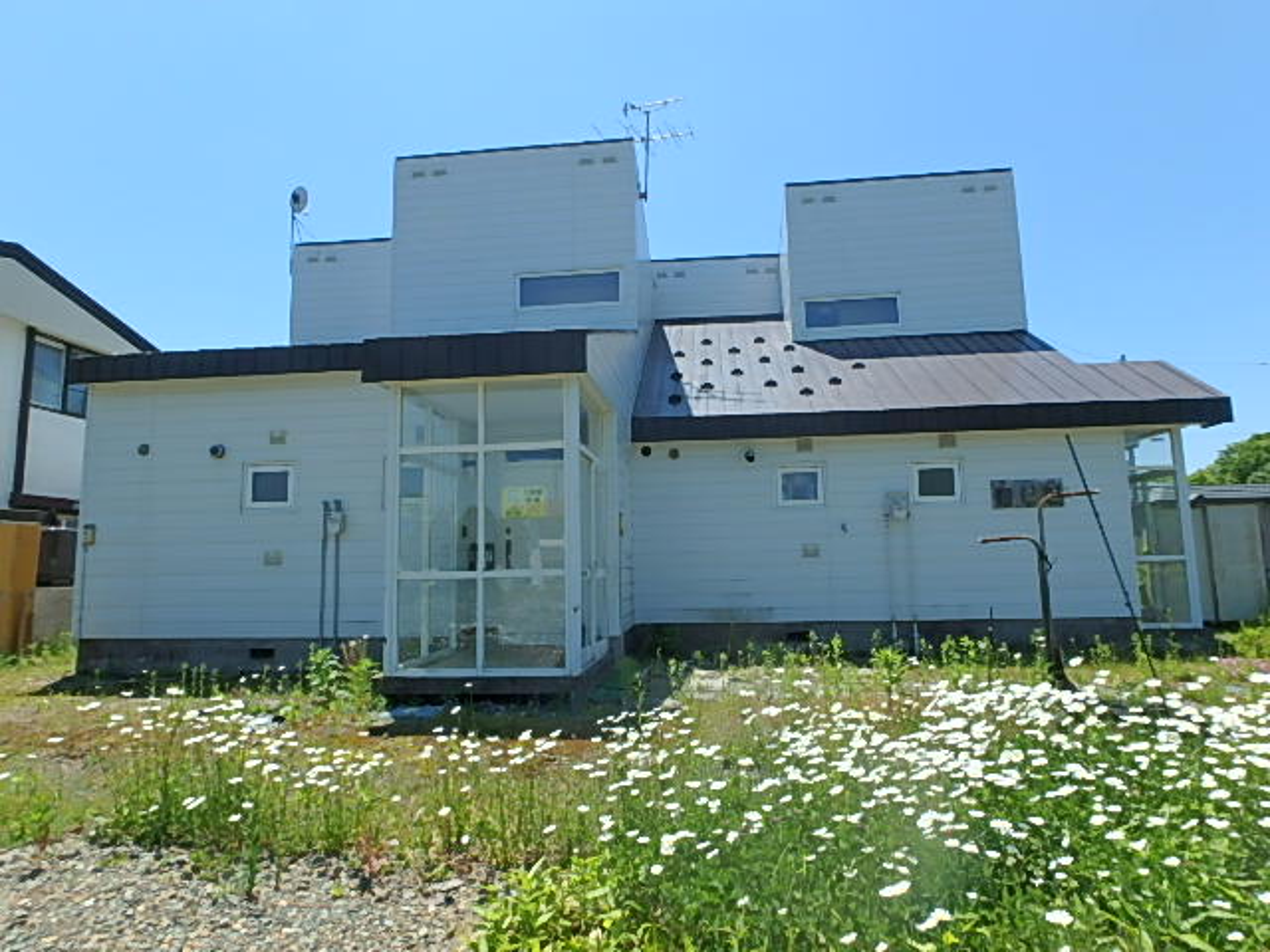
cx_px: 635
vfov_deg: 63.4
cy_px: 476
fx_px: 770
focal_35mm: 21
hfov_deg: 79.0
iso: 125
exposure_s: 1/400
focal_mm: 3.7
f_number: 6
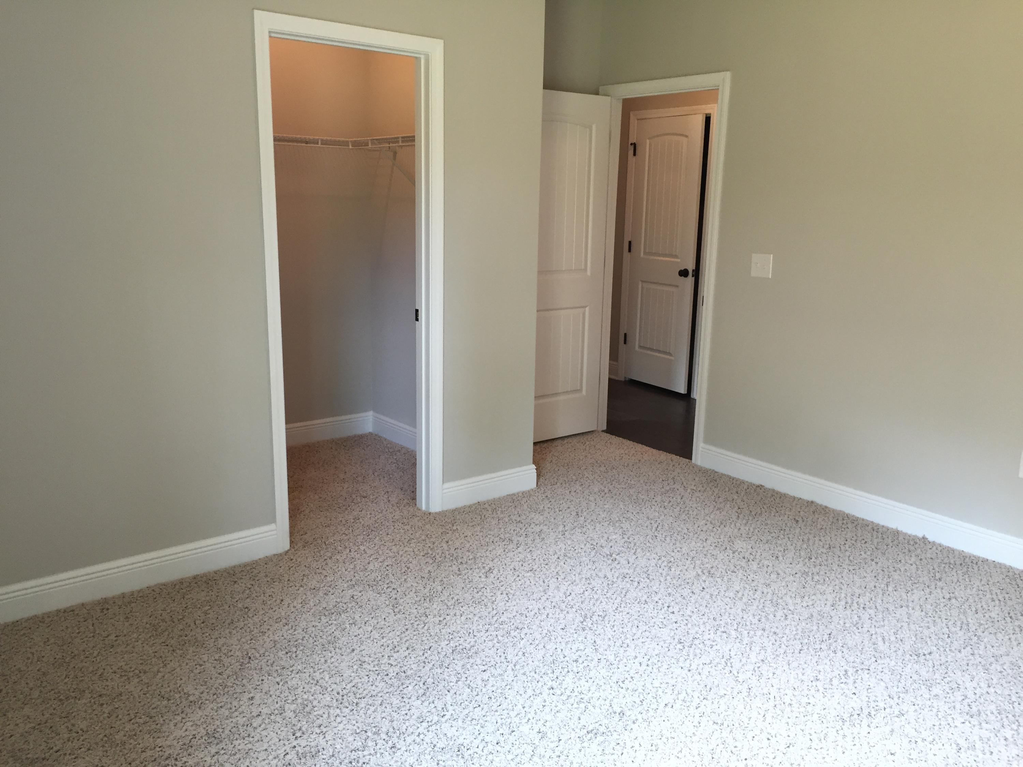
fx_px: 857
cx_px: 512
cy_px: 384
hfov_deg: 61.7
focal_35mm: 29
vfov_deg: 48.2
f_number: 2.2
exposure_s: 1/30
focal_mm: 4.15
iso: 64
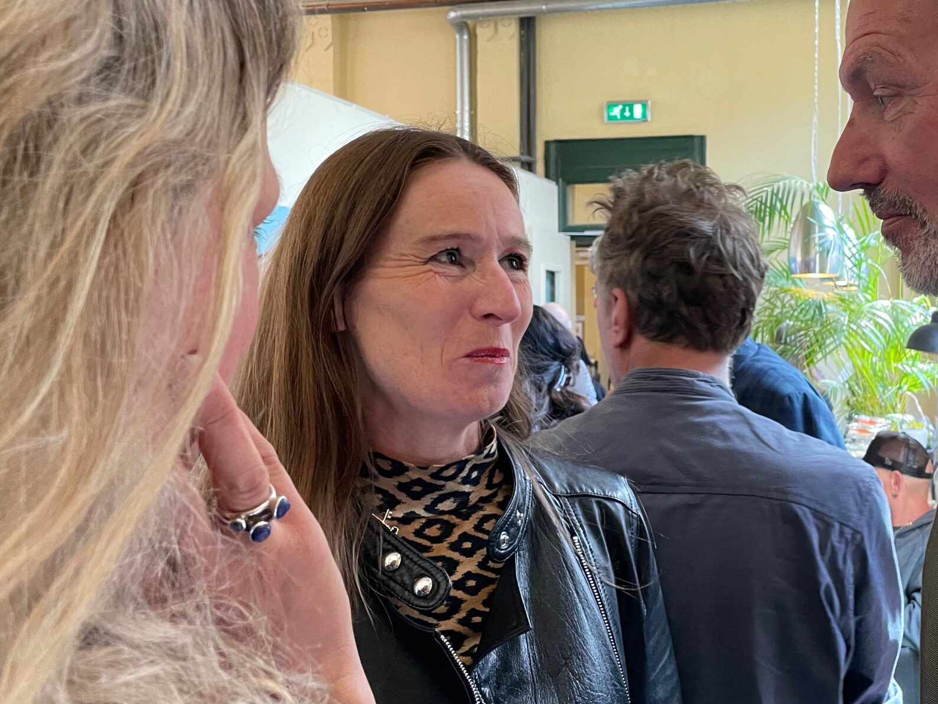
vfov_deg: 34.2
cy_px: 275
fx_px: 1138
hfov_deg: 44.0
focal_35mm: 42
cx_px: 643
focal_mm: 4.2
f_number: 1.6
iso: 160
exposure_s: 1/60
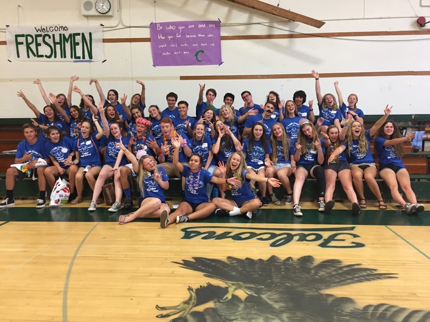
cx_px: 215
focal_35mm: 29
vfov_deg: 48.2
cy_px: 161
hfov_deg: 61.7
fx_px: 360
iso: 160
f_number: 2.2
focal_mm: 4.15
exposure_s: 1/30
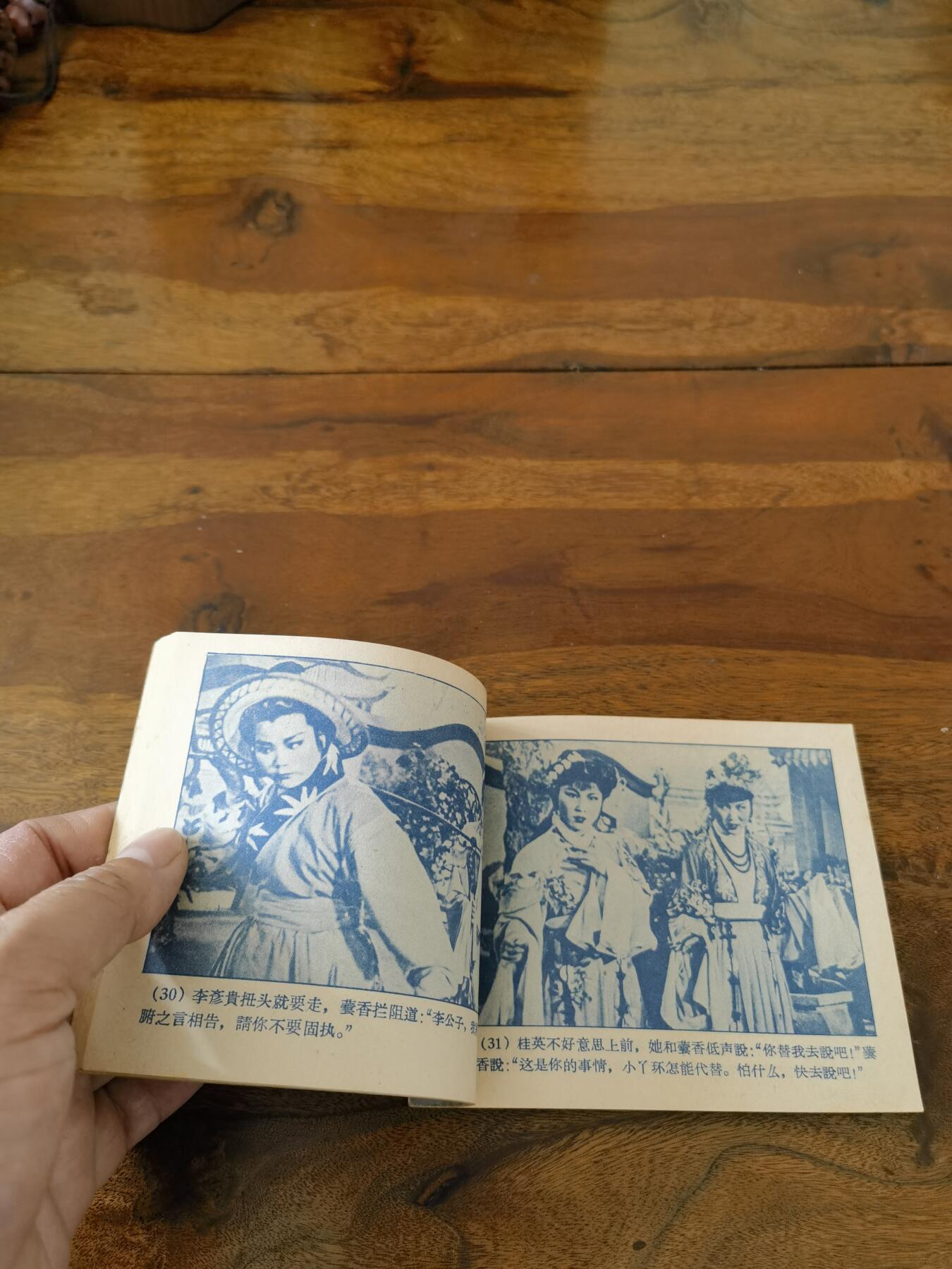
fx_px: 990
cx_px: 476
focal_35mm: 27
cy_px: 634
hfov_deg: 51.4
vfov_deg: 65.3
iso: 125
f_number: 1.9
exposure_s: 1/120
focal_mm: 6.67
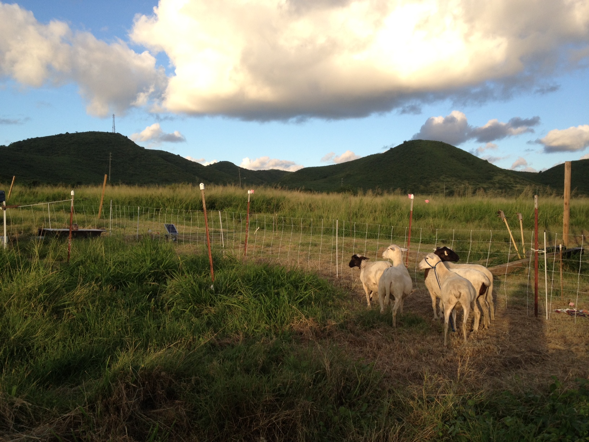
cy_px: 221
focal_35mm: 35
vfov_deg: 40.7
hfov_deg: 52.6
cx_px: 294
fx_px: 596
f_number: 2.4
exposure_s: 1/657
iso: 64
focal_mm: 4.28
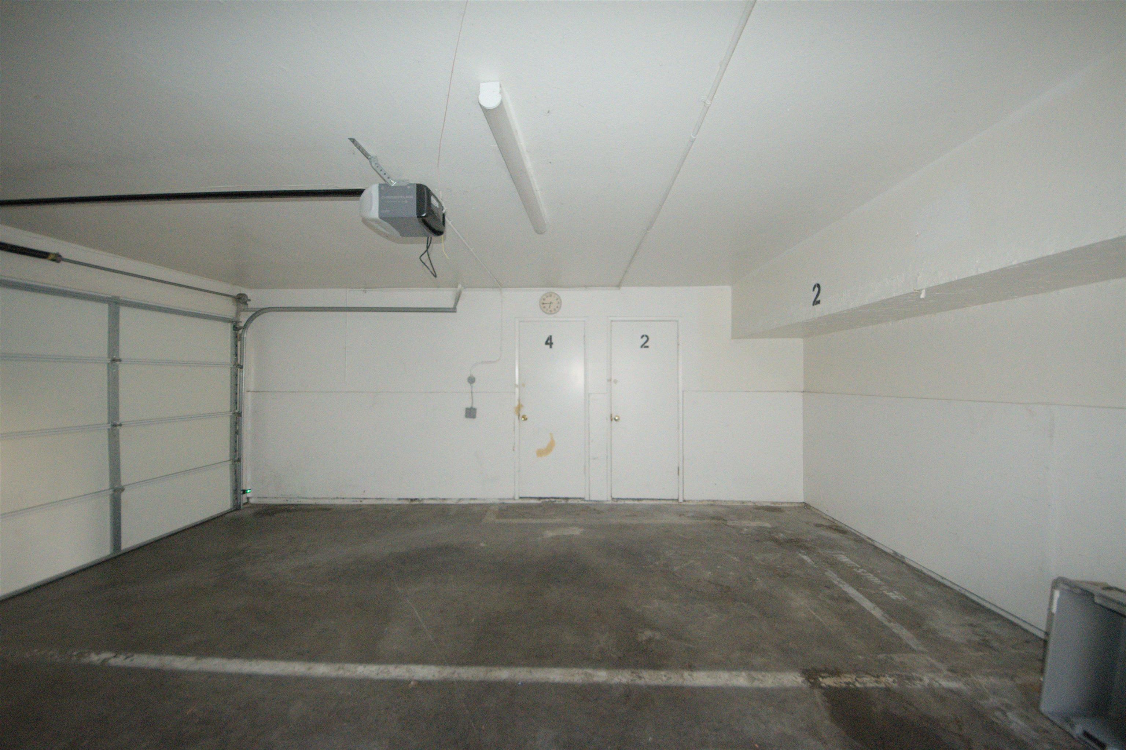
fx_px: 375
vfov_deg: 89.9
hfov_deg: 112.6
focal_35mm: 12
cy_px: 375
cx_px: 563
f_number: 4.5
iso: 2800
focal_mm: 8
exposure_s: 1/60
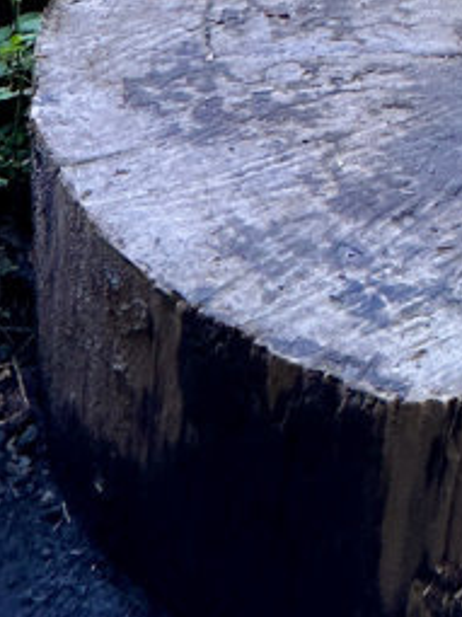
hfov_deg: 10.4
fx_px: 2511
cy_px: -1033
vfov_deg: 10.9
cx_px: -1
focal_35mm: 141
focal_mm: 6.9
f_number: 1.8
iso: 64
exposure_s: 1/156
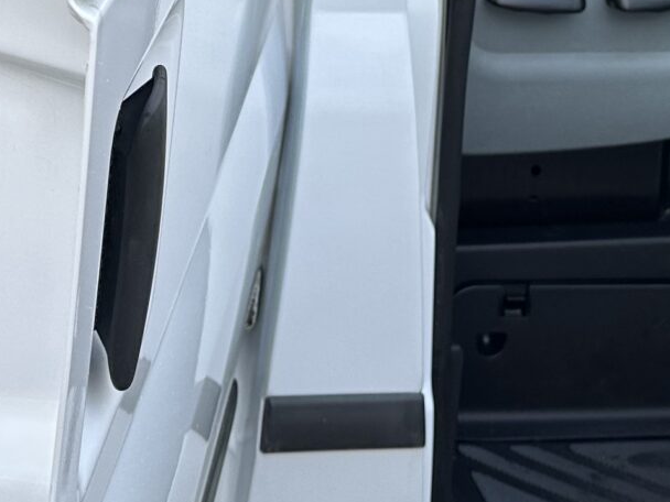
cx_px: 257
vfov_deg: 13.3
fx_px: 1955
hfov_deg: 19.4
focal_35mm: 101
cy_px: -380
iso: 64
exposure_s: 1/155
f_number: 1.78
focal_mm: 6.86
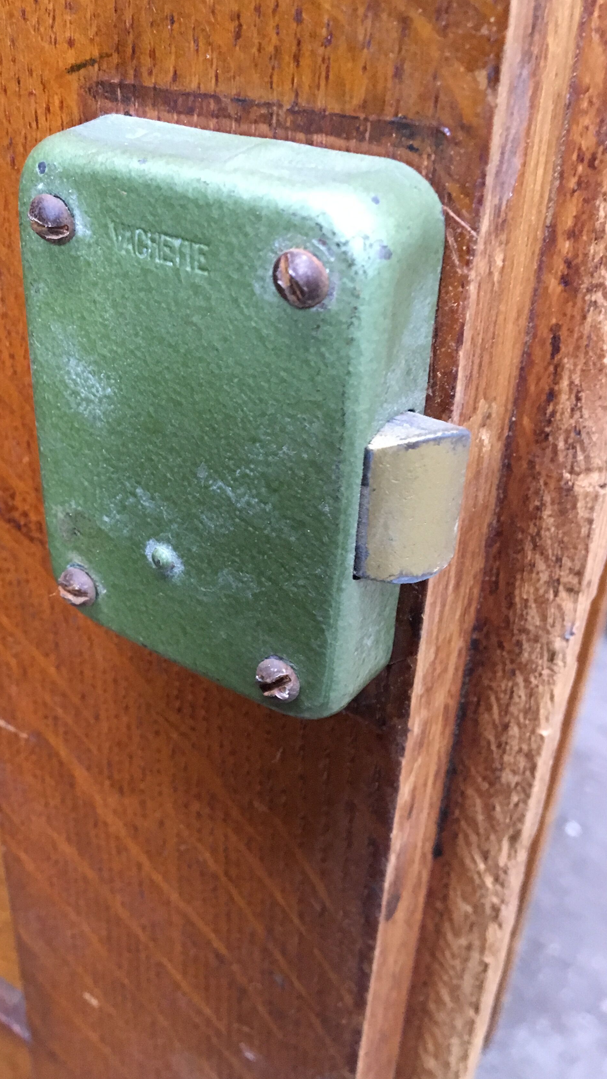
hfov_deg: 30.5
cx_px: 129
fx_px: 1087
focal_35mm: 38
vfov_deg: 52.8
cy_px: 536
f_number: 2.2
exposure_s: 1/33
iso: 250
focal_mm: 4.15
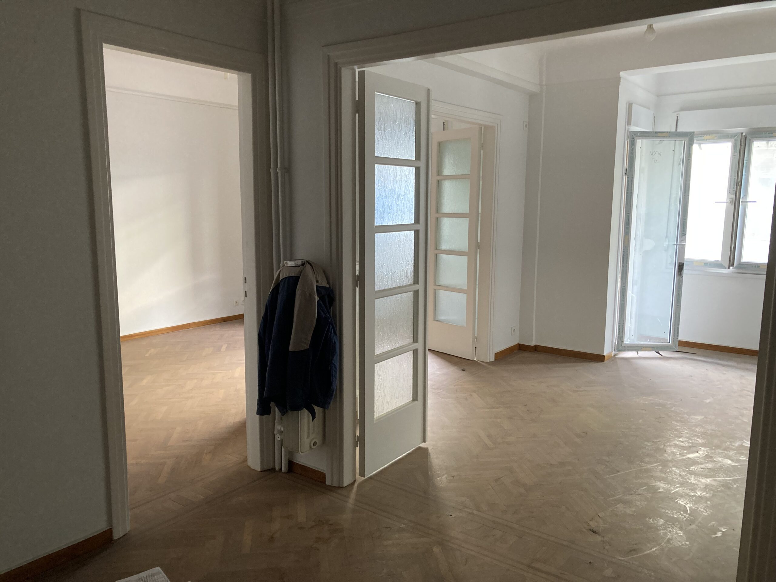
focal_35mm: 28
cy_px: 291
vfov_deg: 49.7
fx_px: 628
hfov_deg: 63.4
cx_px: 388
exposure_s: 1/60
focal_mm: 3.99
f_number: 1.8
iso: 250
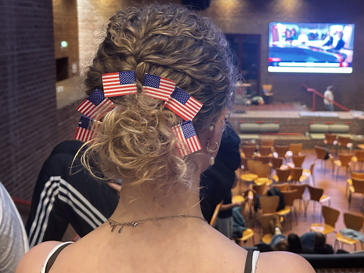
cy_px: 84
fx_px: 421
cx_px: 264
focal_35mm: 40
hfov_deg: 45.5
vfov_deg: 35.5
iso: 640
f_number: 1.5
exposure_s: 1/33
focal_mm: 5.7
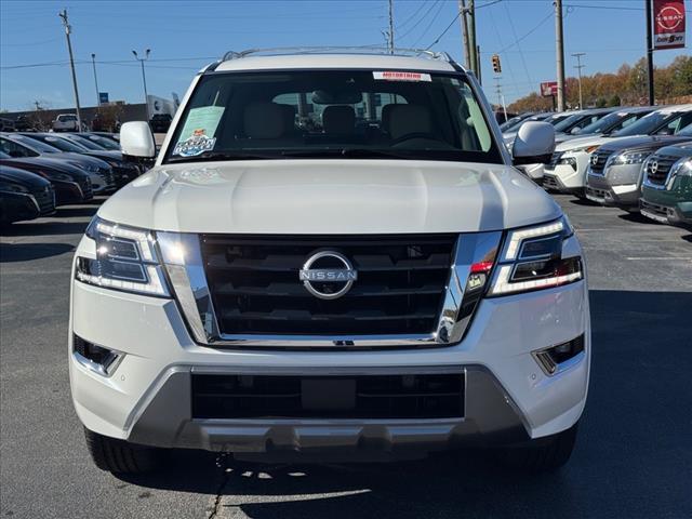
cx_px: 346
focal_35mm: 48
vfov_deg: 30.3
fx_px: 960
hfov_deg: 39.7
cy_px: 260
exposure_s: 1/5848
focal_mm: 6.76
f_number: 1.78
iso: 64
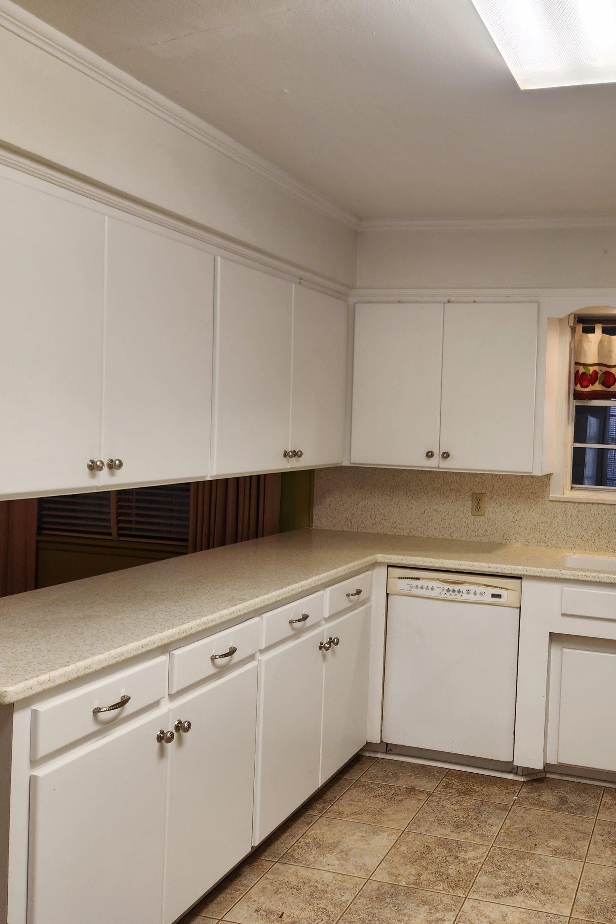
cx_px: 469
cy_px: 461
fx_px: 821
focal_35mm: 32
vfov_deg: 58.7
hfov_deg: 39.9
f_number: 1.8
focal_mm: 5.4
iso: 64
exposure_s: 1/120
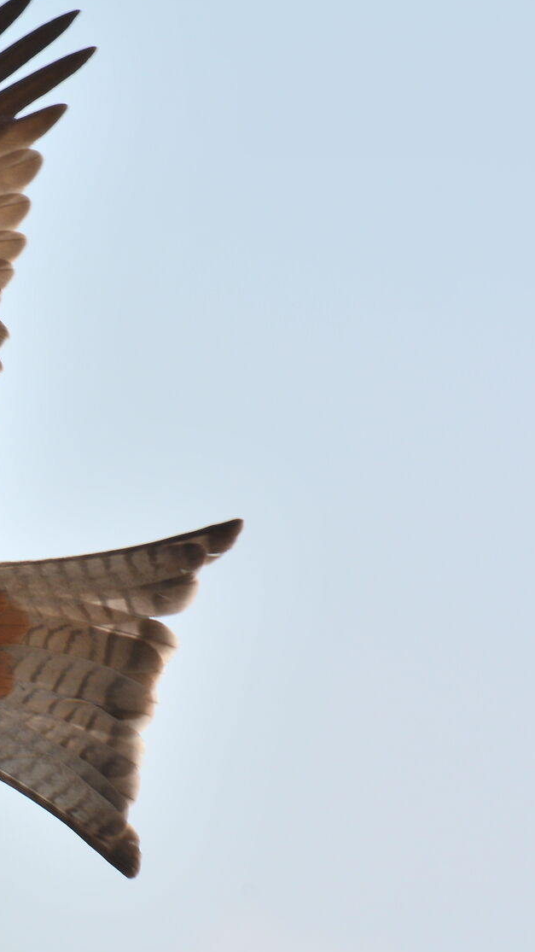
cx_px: -377
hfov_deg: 1.2
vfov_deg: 2.1
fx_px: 25604
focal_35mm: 1015
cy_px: 602
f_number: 8
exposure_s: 1/640
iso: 125
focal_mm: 300
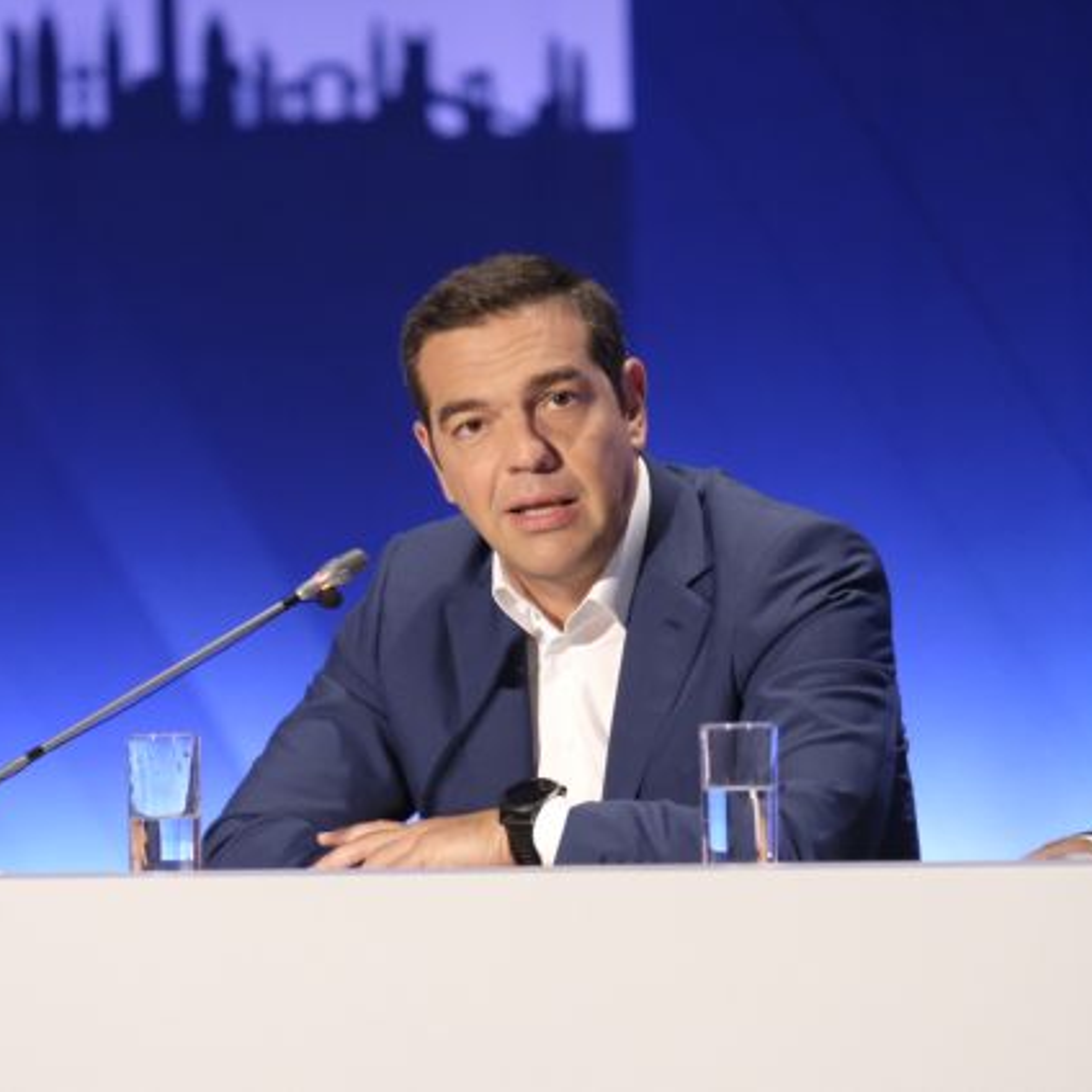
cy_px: 545
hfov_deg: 4.6
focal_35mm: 385
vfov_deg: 4.6
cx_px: 386
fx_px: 13741
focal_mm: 200
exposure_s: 1/125
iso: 6400
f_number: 4.8
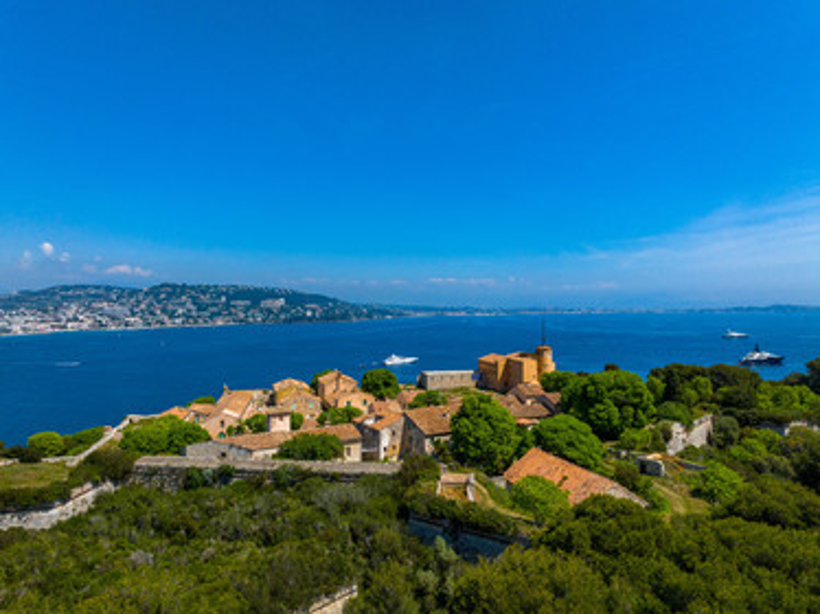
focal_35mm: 24
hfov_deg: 71.6
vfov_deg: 56.8
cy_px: 307
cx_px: 410
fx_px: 568
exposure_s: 1/1000
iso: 200
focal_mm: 12.3
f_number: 8
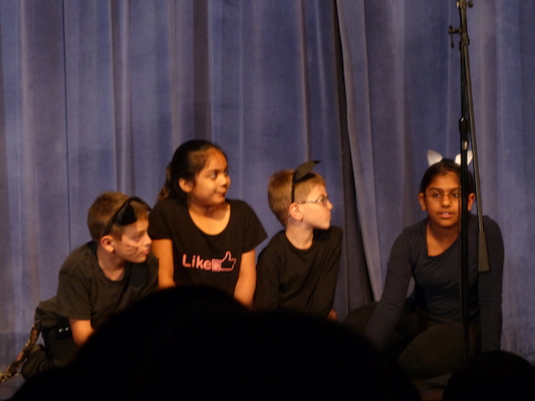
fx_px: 5751
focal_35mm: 372
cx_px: 268
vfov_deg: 4.0
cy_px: 200
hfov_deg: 5.3
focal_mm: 67
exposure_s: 1/8
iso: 400
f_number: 8
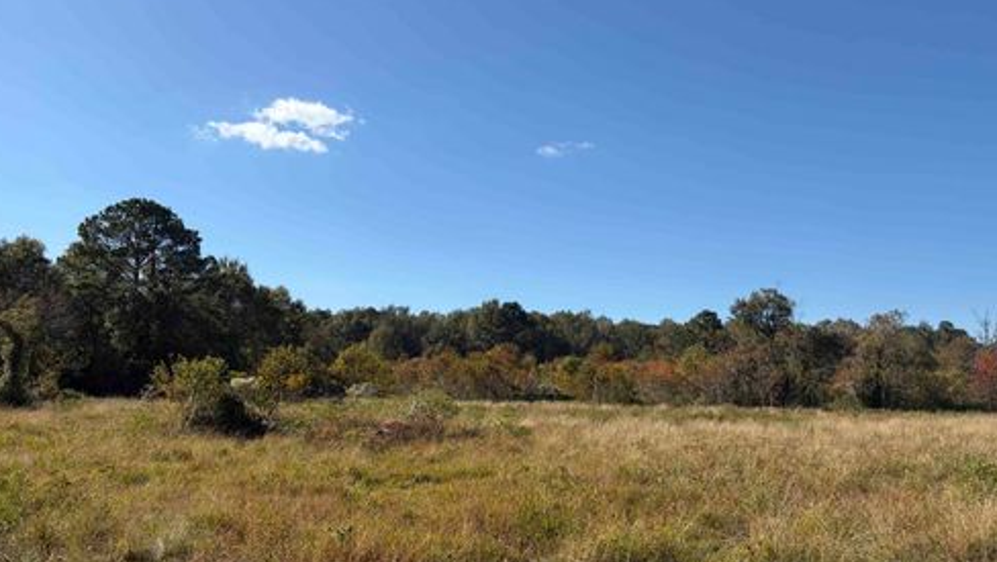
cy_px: 328
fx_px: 767
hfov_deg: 66.0
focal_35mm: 29
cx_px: 496
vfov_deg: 40.1
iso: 50
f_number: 1.6
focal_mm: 5.96
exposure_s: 1/4950
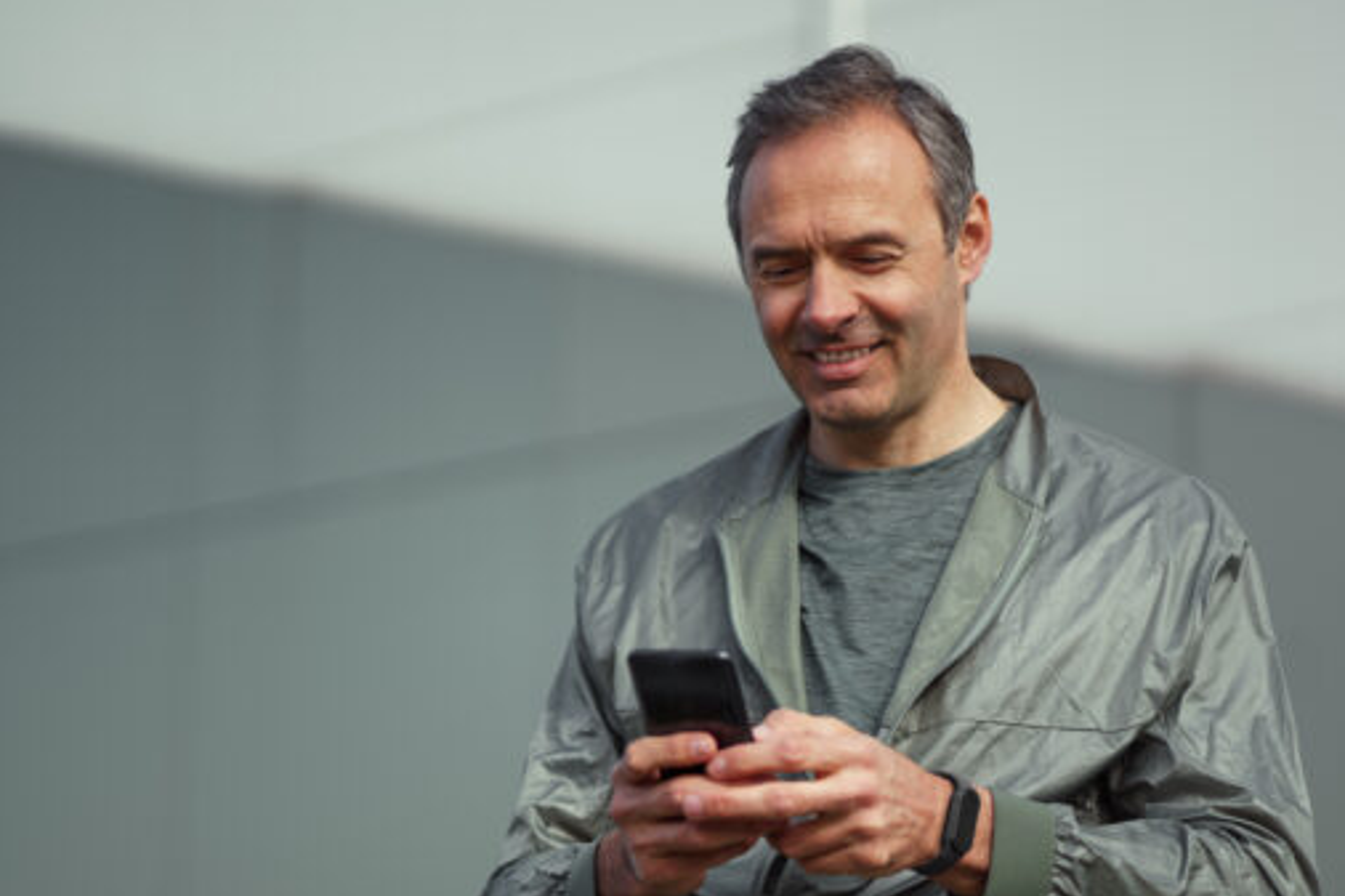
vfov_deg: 11.7
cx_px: 518
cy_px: 604
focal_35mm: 117
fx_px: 4370
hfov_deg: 17.5
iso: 100
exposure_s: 1/1600
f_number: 1.8
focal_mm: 85
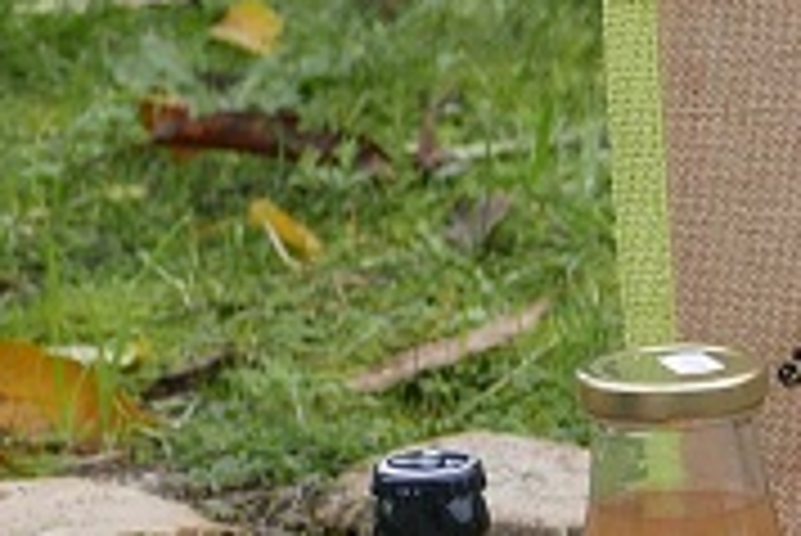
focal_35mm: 225
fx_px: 5010
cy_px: 522
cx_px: 1737
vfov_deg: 6.1
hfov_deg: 8.5
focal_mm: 22.7
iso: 200
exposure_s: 1/125
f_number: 3.5
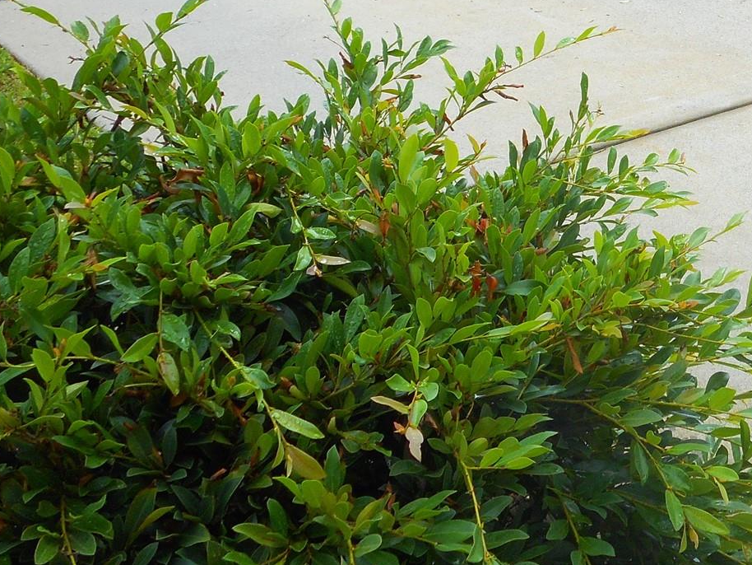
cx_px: 699
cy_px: -18
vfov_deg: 24.7
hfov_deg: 32.4
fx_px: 1217
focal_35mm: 56
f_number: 3.7
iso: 80
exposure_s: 1/160
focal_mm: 4.5
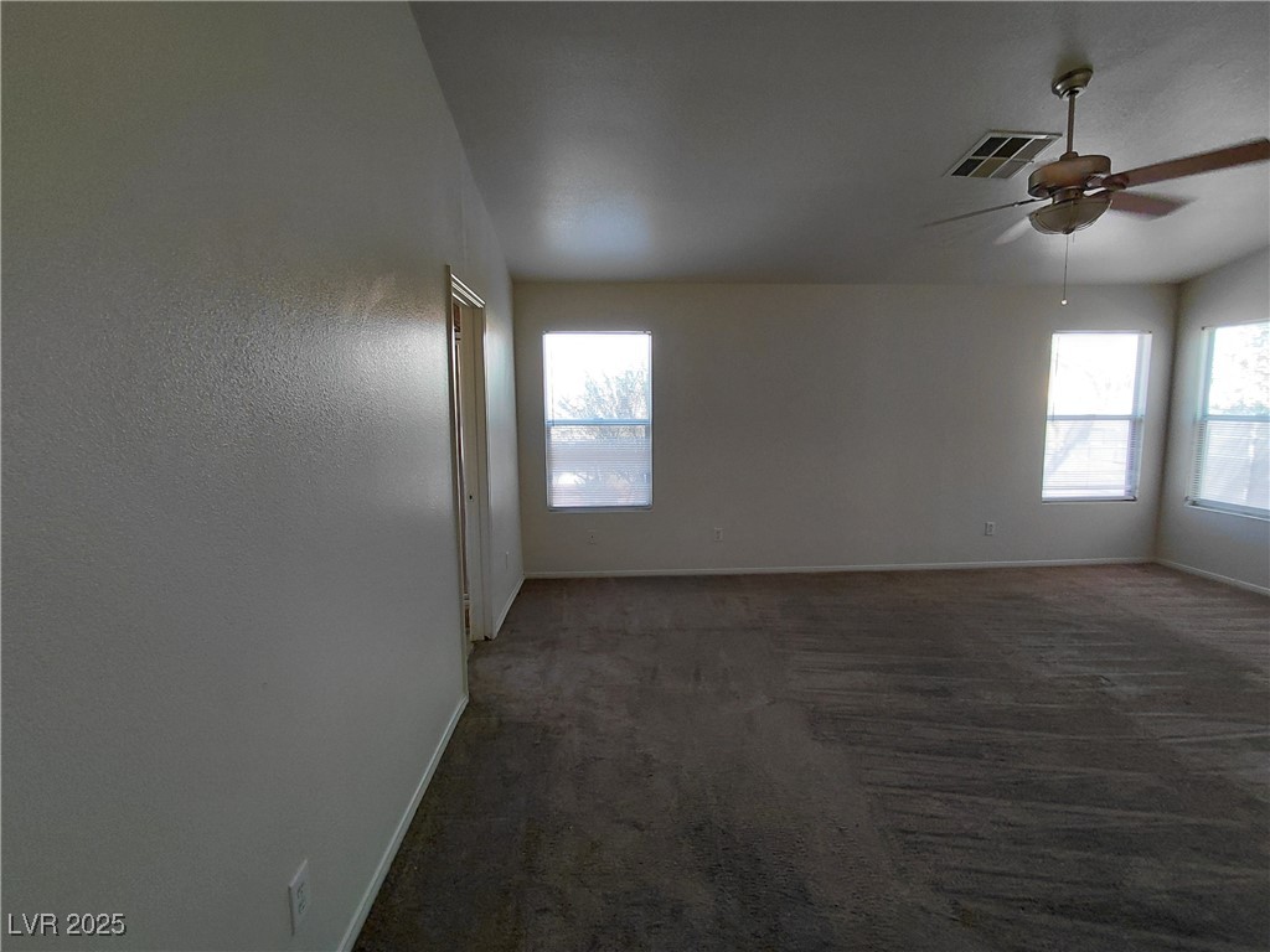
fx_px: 587
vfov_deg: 78.1
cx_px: 635
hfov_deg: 94.5
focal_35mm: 16
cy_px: 476
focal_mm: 1.64
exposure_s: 1/60
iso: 80
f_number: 2.2
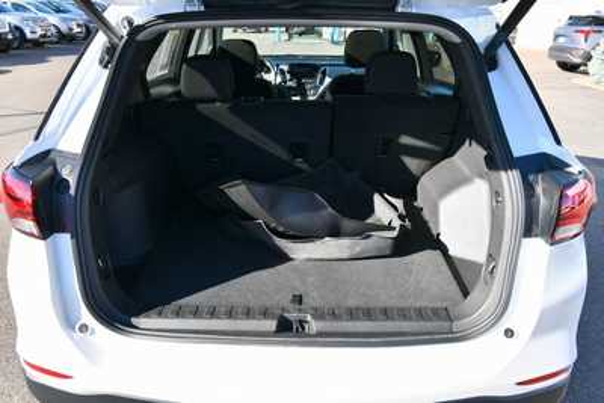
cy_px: 202
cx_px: 302
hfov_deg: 61.9
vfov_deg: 43.6
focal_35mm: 30
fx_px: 503
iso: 200
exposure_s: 1/250
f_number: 6.3
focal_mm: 20
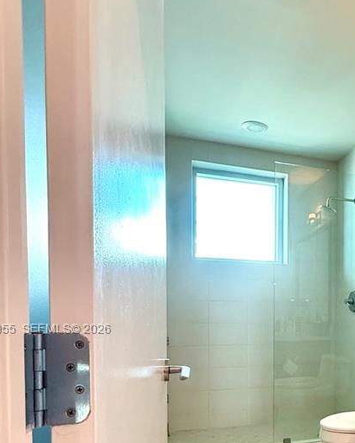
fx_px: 420
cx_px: 339
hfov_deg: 41.1
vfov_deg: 53.3
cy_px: 330
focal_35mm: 32
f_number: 2.2
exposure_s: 1/60
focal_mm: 2.22
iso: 500
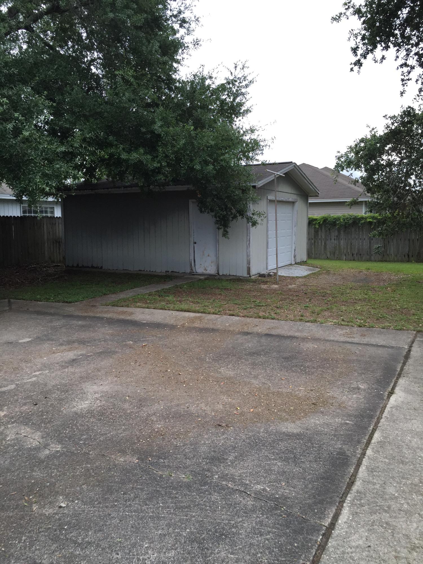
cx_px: 212
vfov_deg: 61.7
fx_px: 472
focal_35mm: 29
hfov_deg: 48.2
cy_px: 282
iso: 50
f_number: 2.2
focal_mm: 4.15
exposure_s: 1/1364
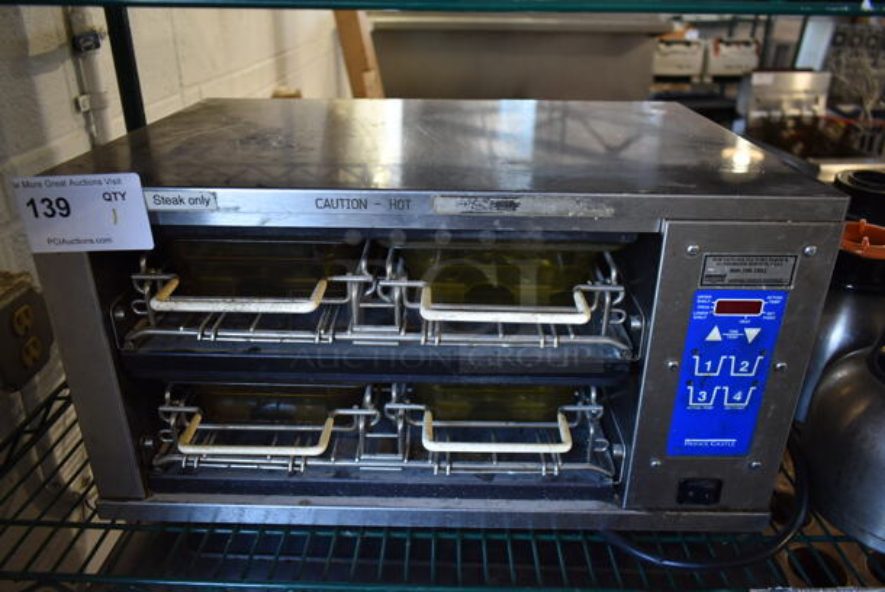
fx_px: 664
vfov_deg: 48.0
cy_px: 296
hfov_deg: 67.3
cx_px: 442
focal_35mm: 27
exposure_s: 1/30
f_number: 3.5
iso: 560
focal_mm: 18
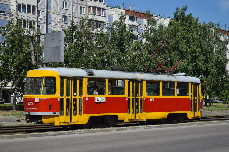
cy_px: 76
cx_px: 114
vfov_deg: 20.2
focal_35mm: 68
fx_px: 429
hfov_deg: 29.9
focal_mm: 45
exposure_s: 1/1000
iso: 100
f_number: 6.3
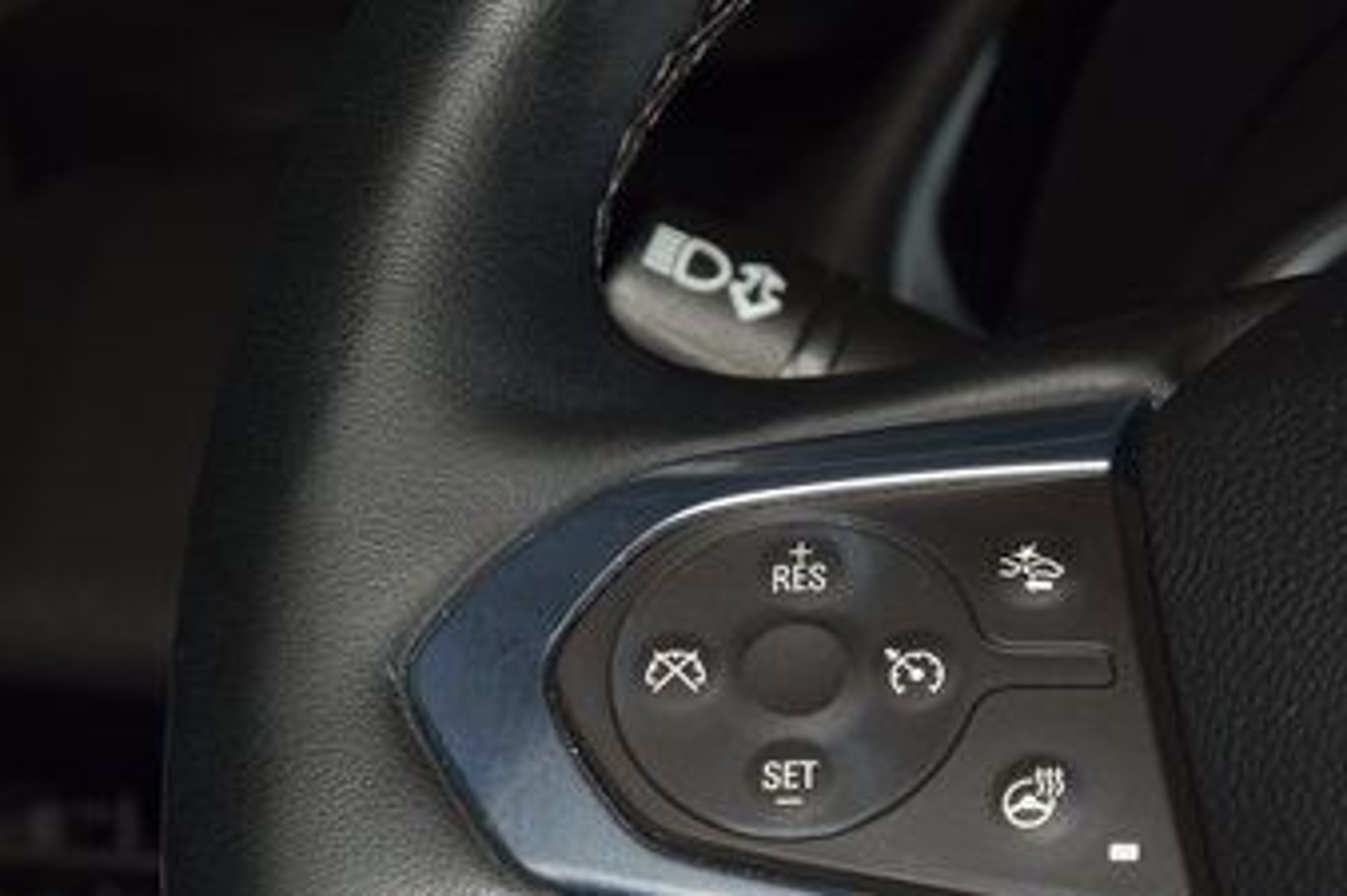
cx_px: 789
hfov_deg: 10.3
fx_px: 7442
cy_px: 719
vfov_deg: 6.9
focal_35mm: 199
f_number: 8
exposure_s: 1/125
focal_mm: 70
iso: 100
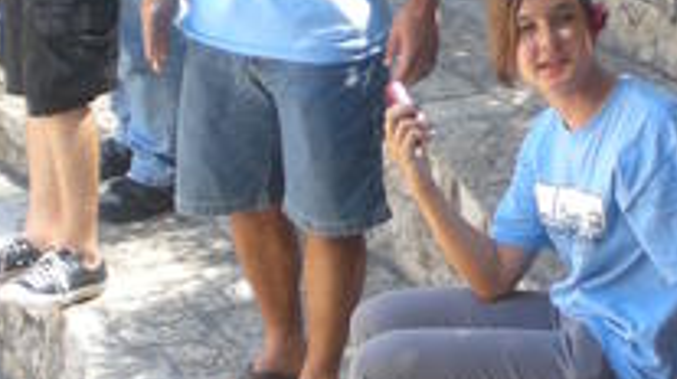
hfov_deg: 16.4
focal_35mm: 128
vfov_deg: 9.4
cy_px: 212
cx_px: 706
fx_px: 2296
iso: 64
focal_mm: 6.3
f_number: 3.1
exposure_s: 1/72.7
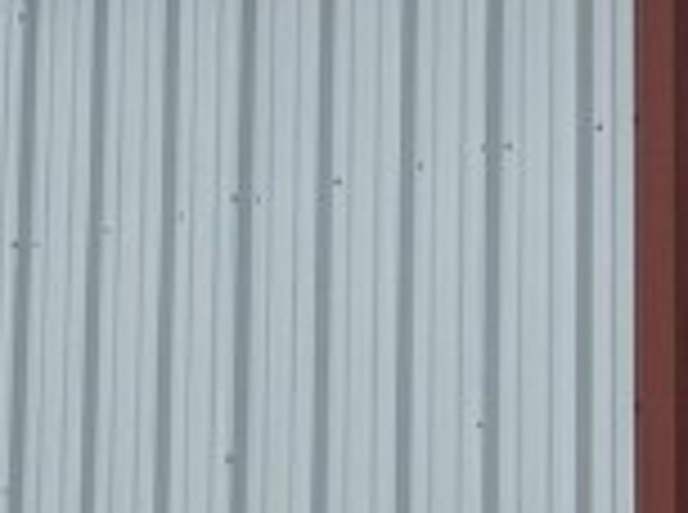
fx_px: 3192
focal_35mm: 161
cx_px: 207
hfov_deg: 12.3
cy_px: 392
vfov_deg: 9.2
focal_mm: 6.76
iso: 80
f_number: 1.78
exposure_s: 1/7937
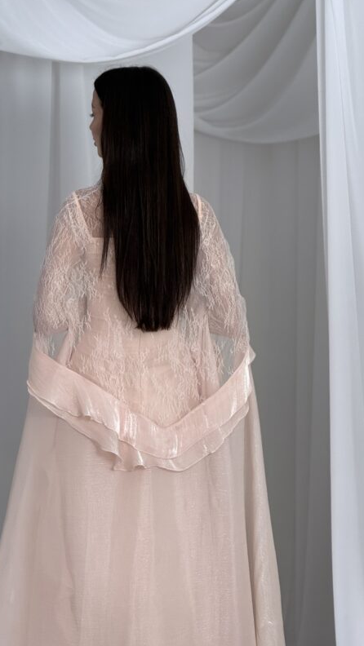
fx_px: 2263
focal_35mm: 132
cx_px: 121
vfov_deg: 16.3
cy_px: 321
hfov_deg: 9.2
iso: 80
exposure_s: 1/99
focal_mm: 15.66
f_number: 2.8
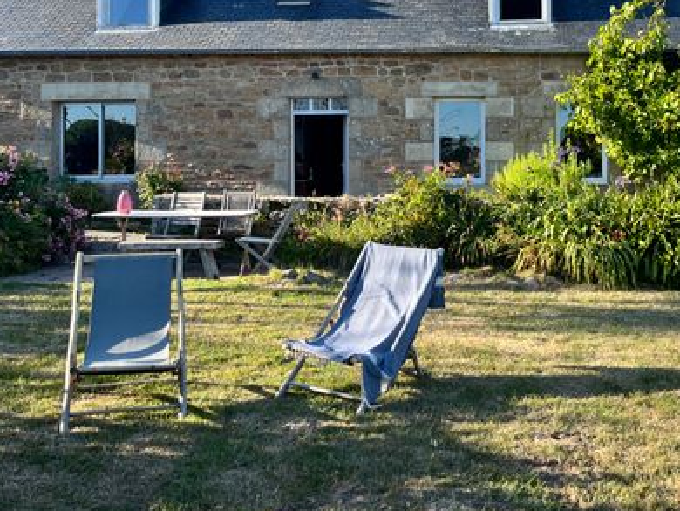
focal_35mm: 40
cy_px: 140
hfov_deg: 45.7
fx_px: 786
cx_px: 481
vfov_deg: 35.3
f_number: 1.6
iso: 50
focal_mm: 5.1
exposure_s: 1/1186
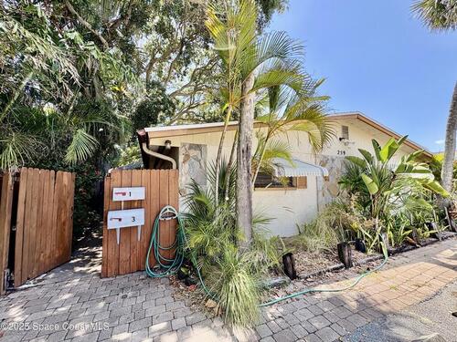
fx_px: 185
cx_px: 228
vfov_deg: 85.7
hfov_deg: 102.1
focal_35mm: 14
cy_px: 171
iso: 50
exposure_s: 1/412
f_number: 2.2
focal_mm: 2.22
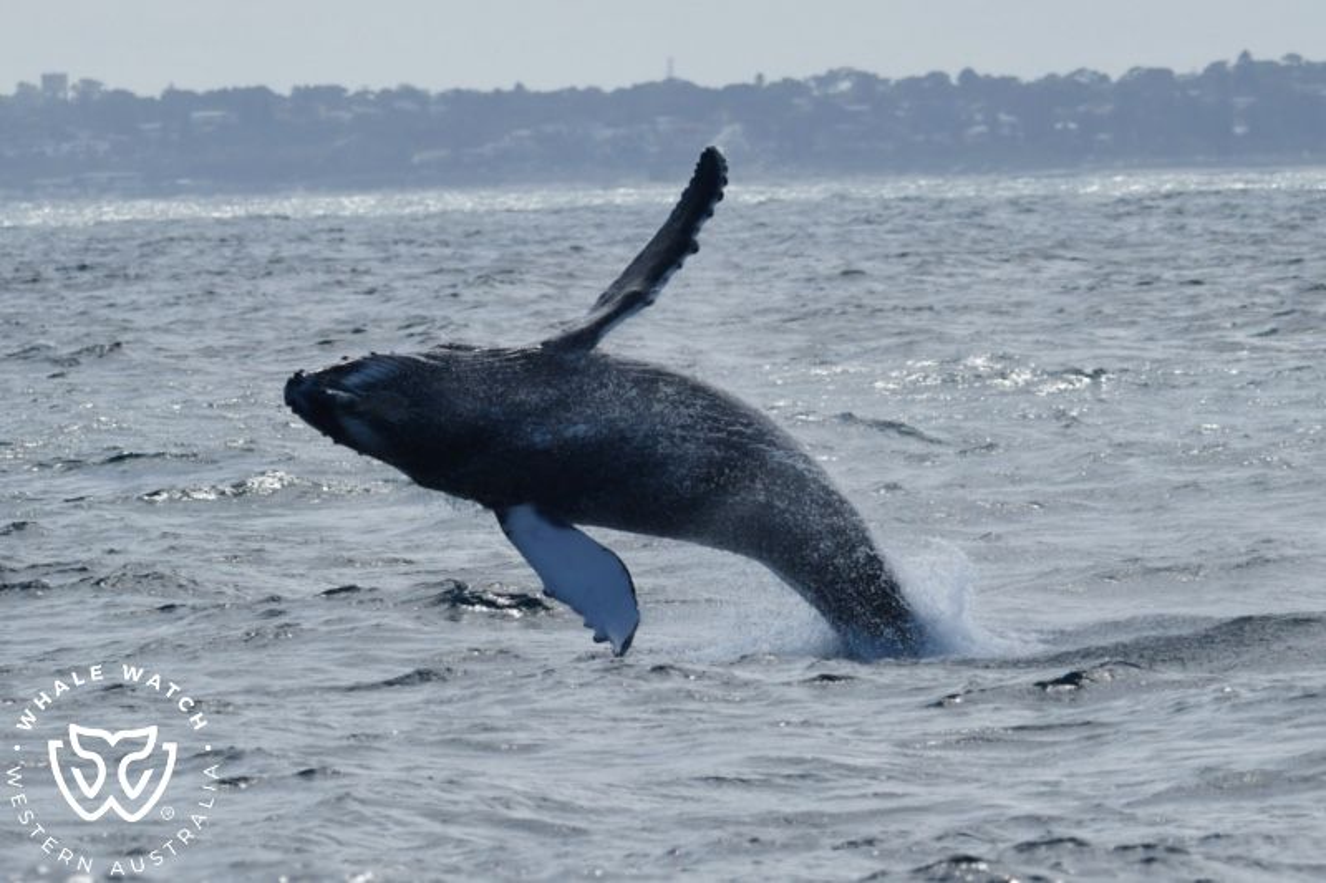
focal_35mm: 280
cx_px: 663
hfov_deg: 7.4
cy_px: 442
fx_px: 10311
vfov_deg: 4.9
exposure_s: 1/8000
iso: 500
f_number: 5.6
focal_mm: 280
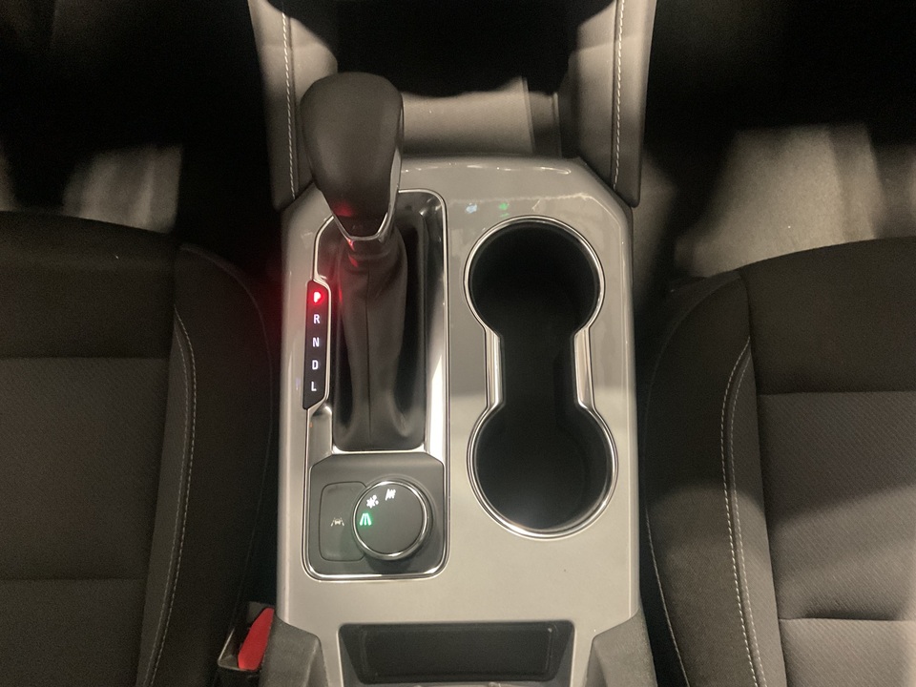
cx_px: 458
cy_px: 344
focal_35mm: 29
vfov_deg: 48.2
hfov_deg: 61.7
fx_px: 767
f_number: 1.8
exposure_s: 1/24
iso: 500
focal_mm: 3
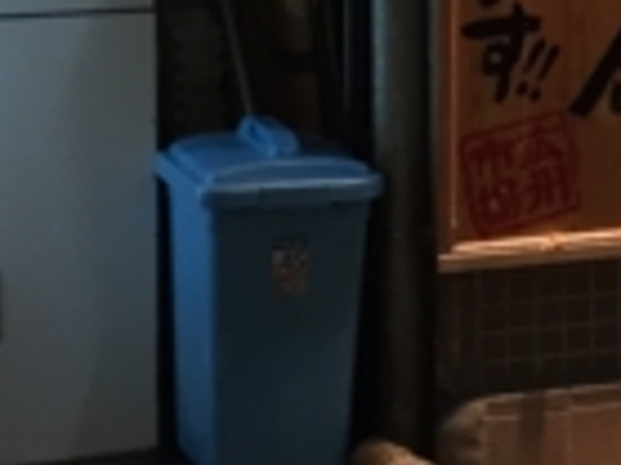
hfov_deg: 10.7
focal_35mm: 167
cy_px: -241
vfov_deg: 8.7
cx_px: 1313
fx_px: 2993
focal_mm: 4.15
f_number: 2.2
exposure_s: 1/30
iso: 64
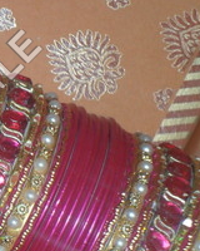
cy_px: 164
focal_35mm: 264
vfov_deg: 7.3
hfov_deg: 5.8
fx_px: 1953
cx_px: -92
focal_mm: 19.6
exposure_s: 1/60
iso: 100
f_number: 5
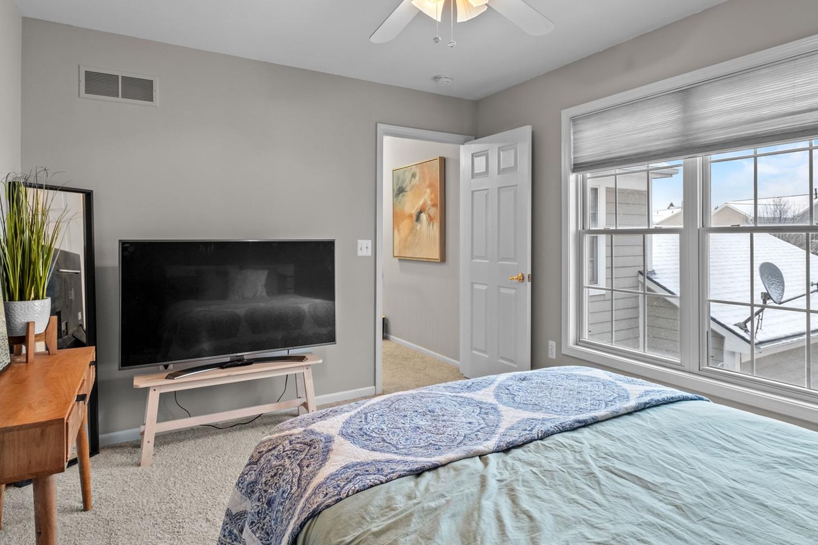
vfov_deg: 59.4
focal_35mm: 21
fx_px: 477
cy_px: 250
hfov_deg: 81.0
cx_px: 448
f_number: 7.1
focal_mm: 10
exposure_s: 1
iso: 640
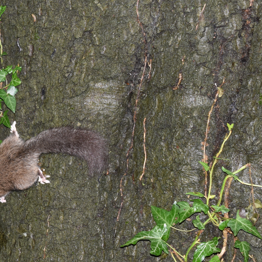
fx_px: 1154
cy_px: 149
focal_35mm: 135
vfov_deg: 12.9
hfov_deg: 12.9
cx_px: 35
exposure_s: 1/60
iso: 800
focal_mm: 55
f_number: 8
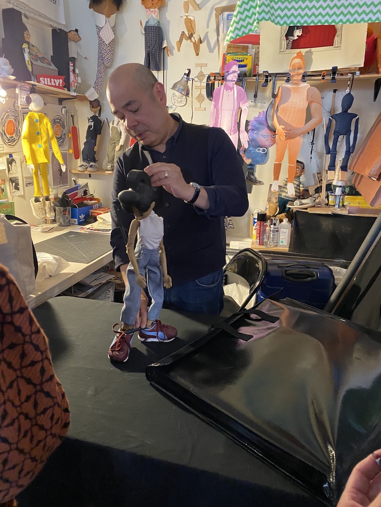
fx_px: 382
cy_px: 254
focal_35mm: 26
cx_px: 190
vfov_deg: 67.3
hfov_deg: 53.1
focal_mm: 4.25
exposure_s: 1/40
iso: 500
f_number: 1.8
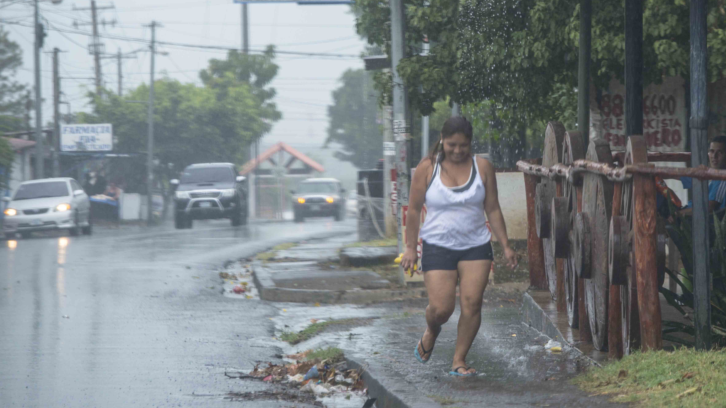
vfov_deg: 5.1
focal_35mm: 240
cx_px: 450
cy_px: 115
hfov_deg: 9.0
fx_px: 4620
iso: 320
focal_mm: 180
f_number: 5
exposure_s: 1/500
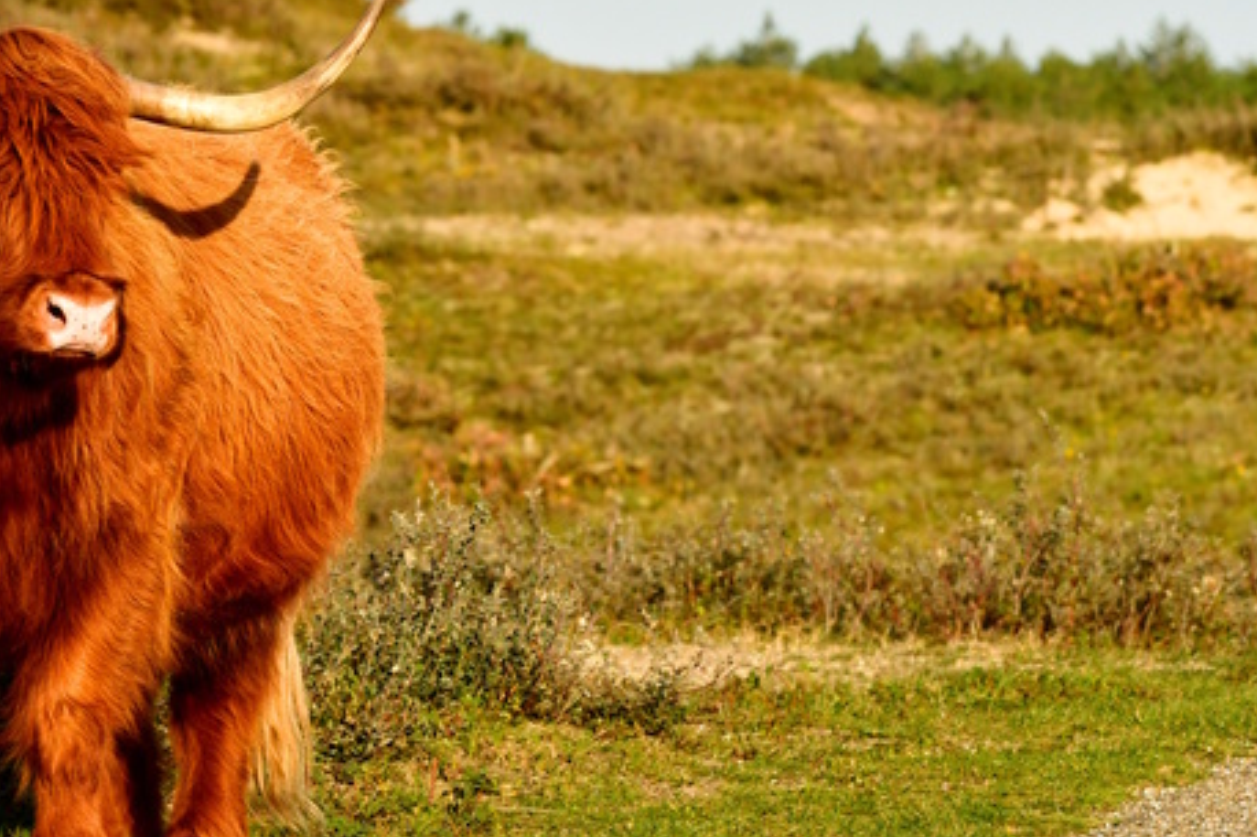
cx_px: 371
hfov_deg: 4.3
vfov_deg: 2.8
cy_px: 347
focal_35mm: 485
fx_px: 16923
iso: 400
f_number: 9
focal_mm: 185
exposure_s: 1/800
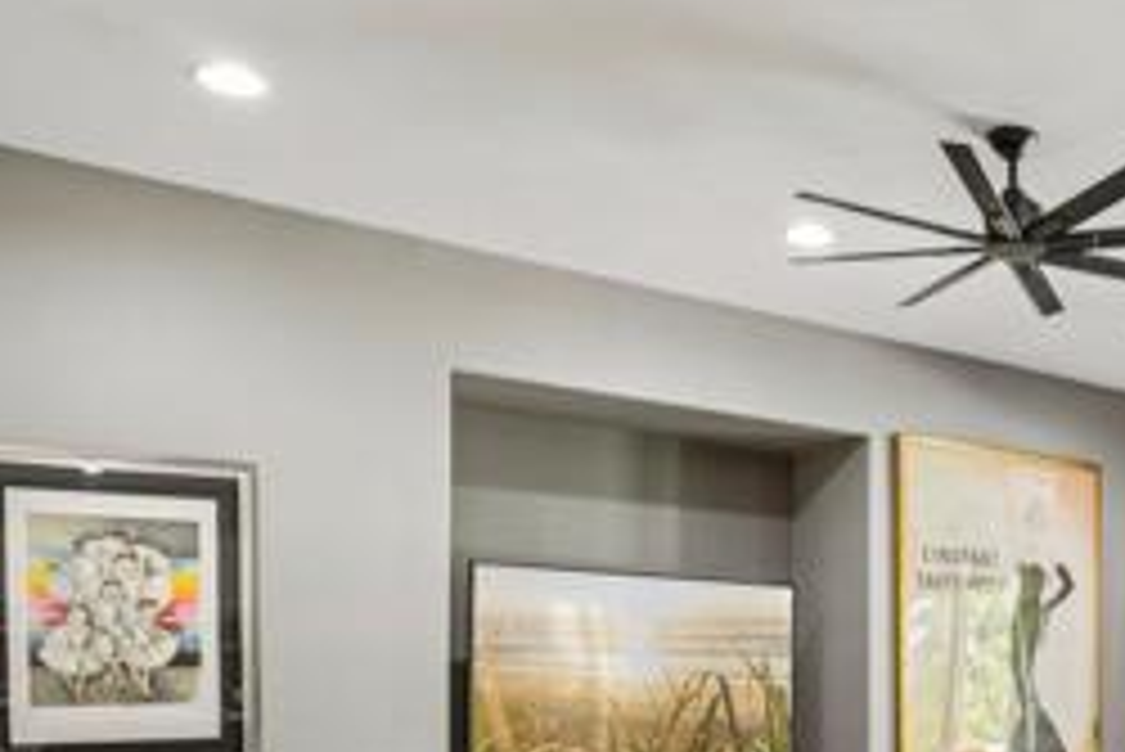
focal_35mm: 41
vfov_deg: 30.7
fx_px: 1282
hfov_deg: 43.5
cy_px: 727
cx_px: 1004
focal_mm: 16
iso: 400
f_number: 8
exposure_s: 1/6
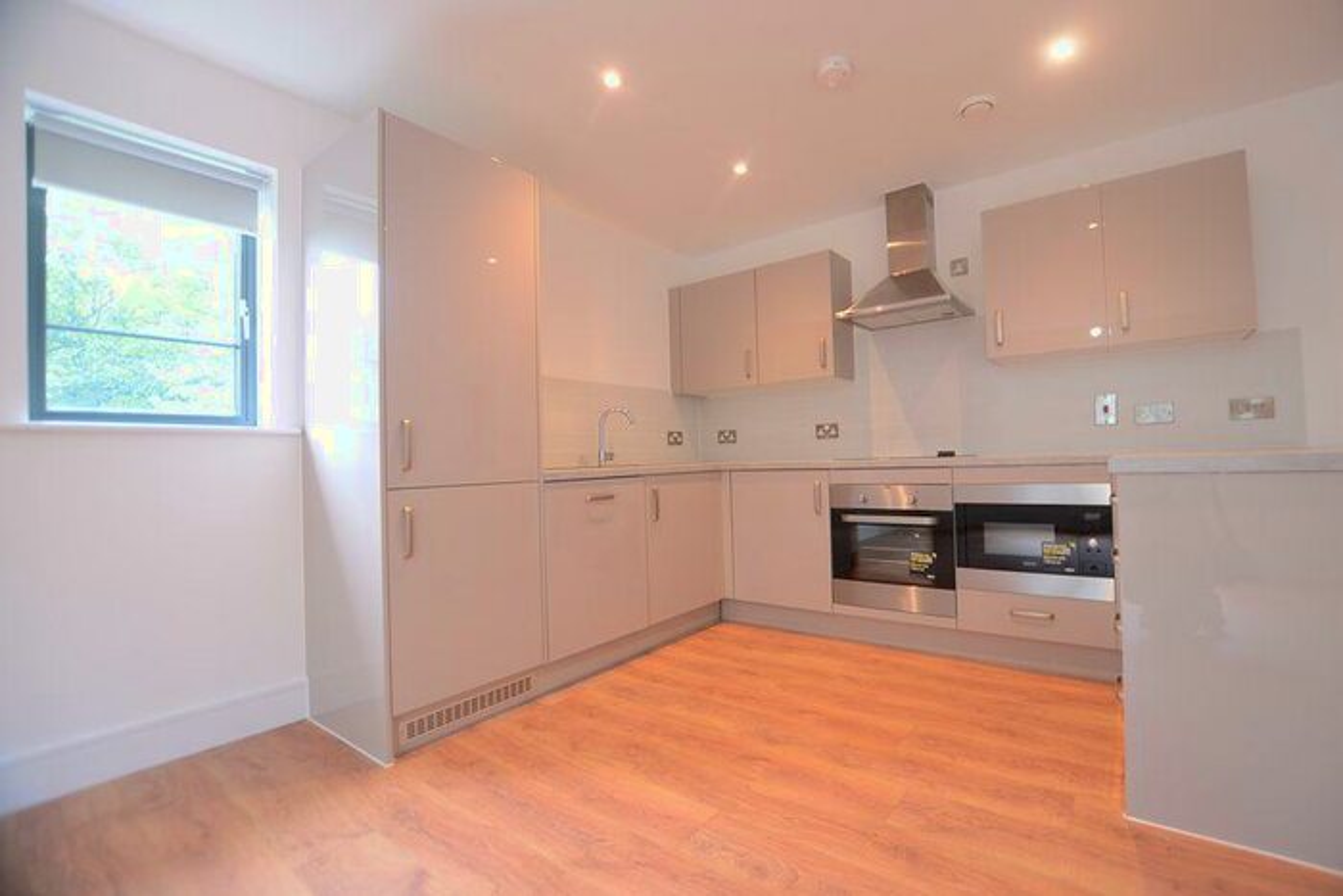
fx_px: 560
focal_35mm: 15
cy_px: 448
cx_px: 672
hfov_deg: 100.4
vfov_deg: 77.4
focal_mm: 10
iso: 100
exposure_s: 1/13
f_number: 3.5
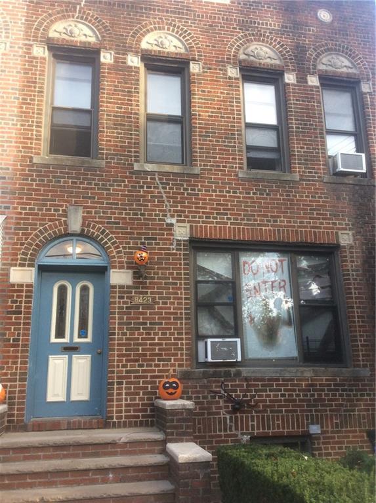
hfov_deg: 42.8
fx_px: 480
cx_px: 188
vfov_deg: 55.4
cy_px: 252
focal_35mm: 33
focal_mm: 3.3
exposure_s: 1/124
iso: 32
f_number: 2.4
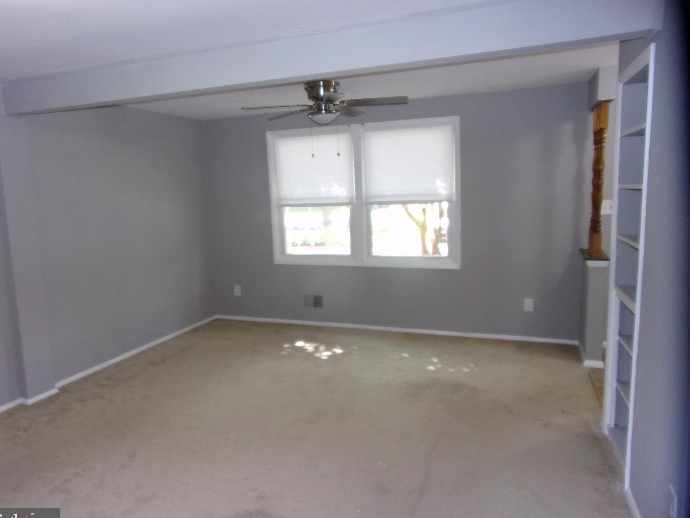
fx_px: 498
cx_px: 332
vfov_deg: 54.9
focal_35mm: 25
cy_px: 267
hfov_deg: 69.4
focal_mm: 4.3
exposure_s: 1/34
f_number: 3.3
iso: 200
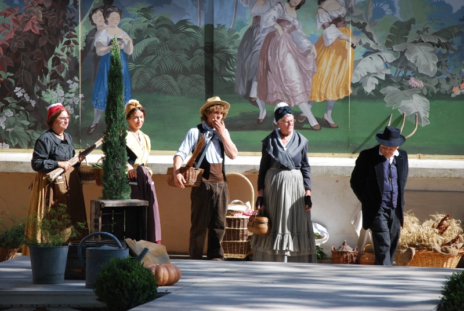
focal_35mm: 180
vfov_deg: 7.7
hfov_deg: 11.4
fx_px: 2325
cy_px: 156
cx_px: 232
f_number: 5.6
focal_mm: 120
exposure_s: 1/500
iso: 200
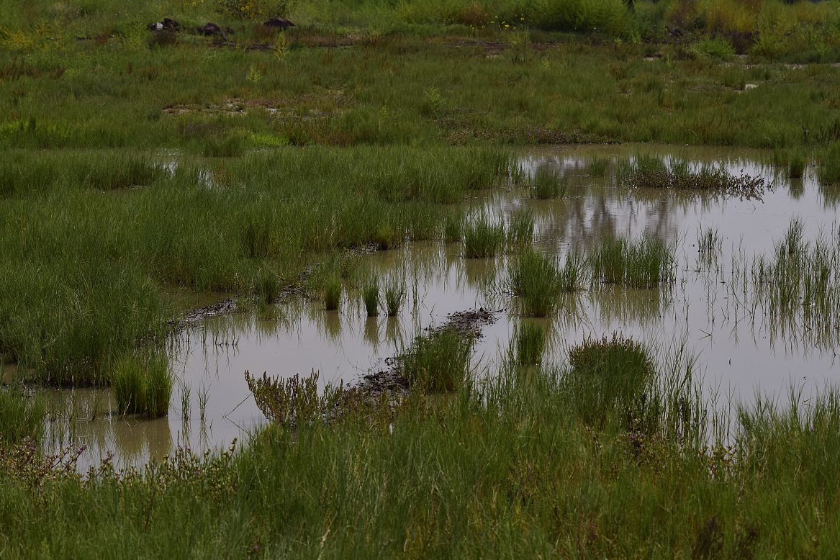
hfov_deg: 18.9
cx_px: 430
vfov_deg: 12.7
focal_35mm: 108
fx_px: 2520
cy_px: 282
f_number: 8
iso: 100
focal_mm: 70
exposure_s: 1/800
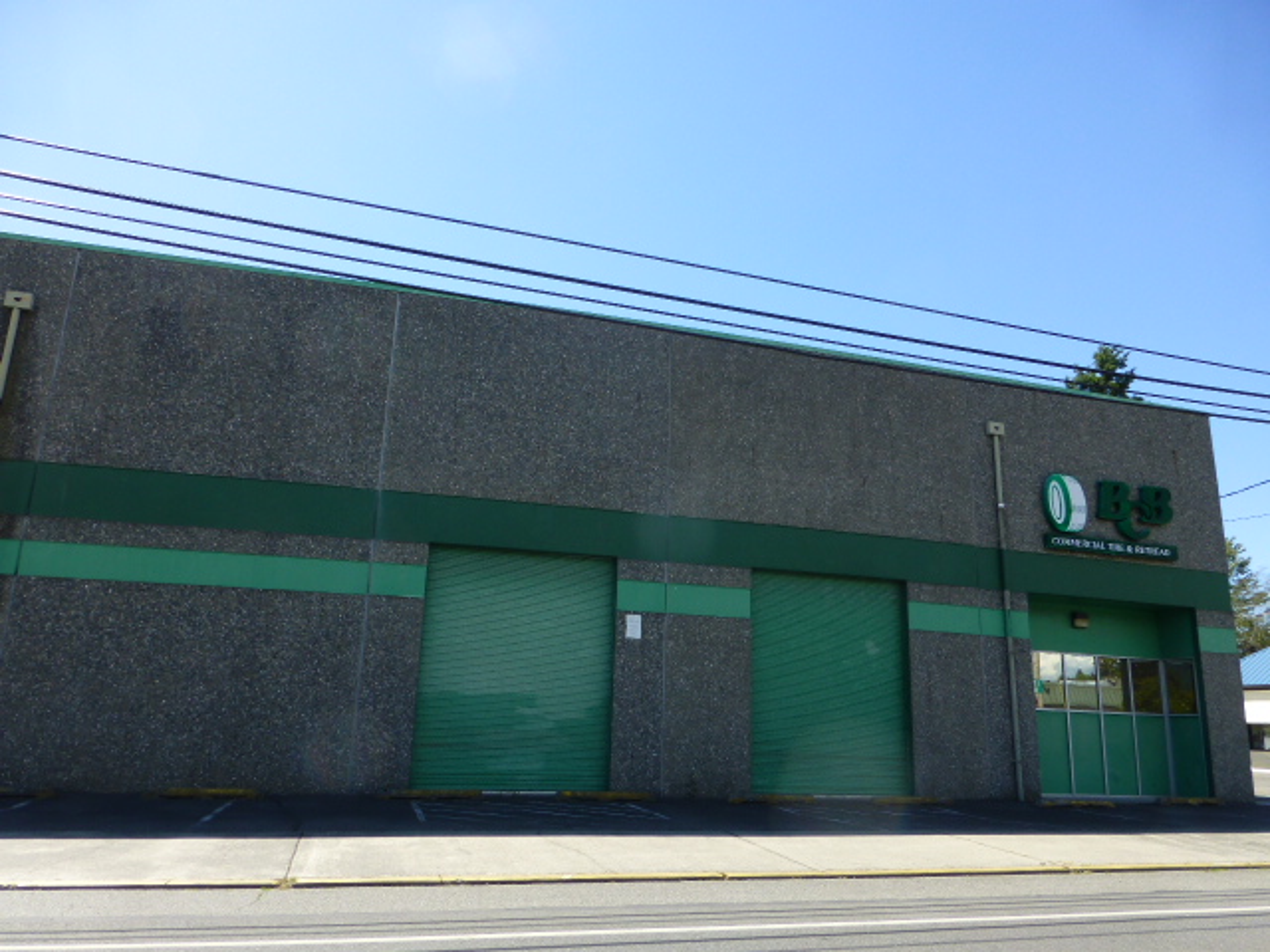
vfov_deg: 56.8
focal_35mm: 24
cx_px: 635
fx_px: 881
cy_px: 476
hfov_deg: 71.6
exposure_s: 1/400
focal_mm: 4.3
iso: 100
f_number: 4
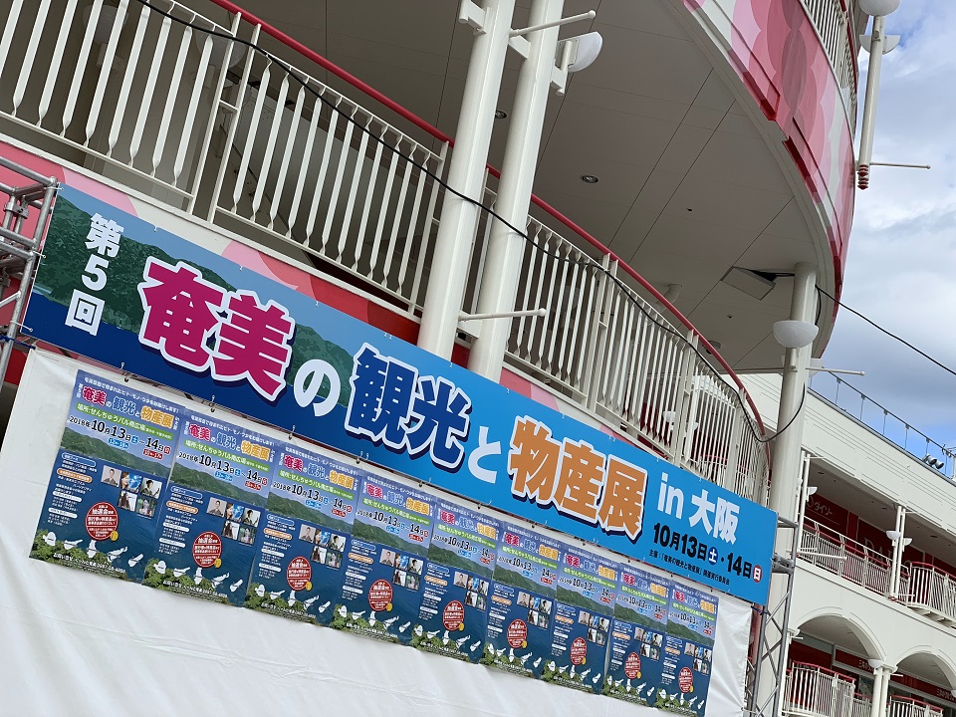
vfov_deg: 28.0
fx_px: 1436
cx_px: 478
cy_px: 358
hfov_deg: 36.8
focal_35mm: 52
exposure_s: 1/786
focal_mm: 6
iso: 16
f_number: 2.4
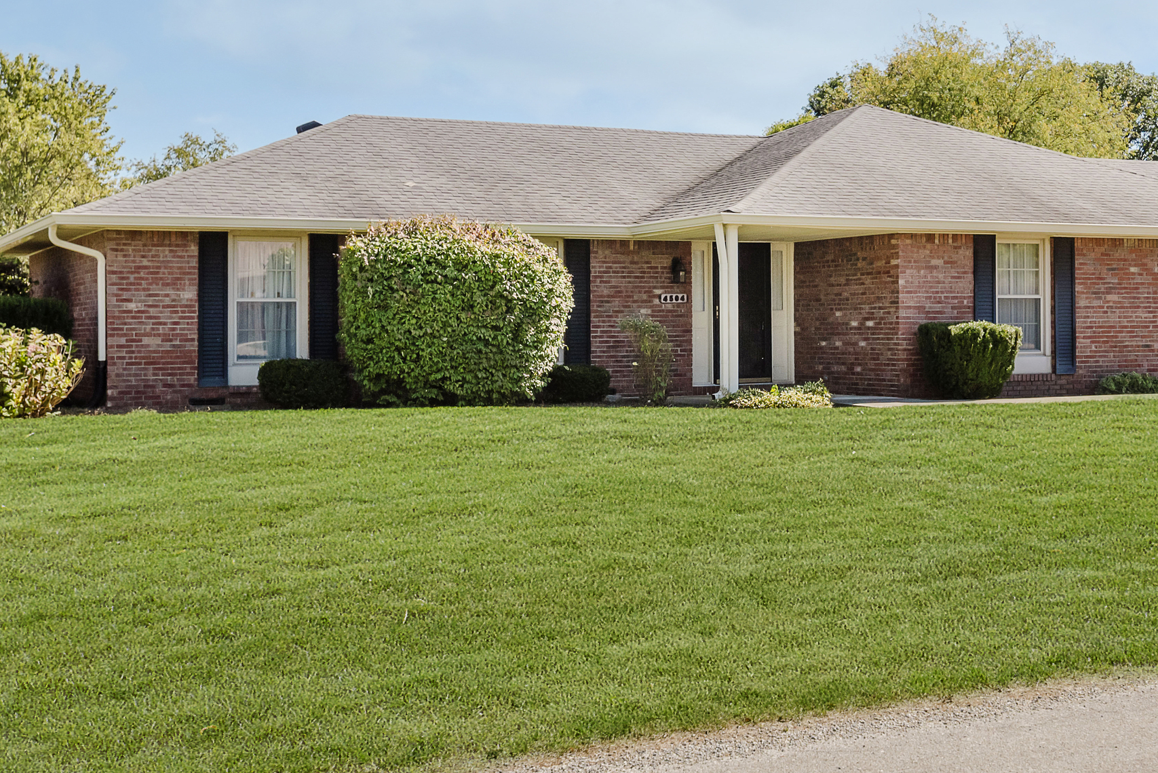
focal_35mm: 54
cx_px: 773
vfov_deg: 25.0
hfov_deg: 36.5
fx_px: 1737
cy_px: 267
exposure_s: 1/2500
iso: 320
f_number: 5.6
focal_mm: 30
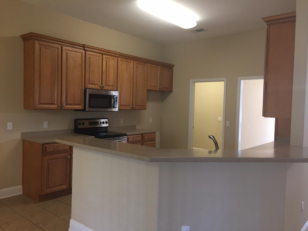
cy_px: 116
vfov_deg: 48.2
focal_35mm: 29
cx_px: 154
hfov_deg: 61.7
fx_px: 258
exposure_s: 1/33
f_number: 2.2
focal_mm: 4.15
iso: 100
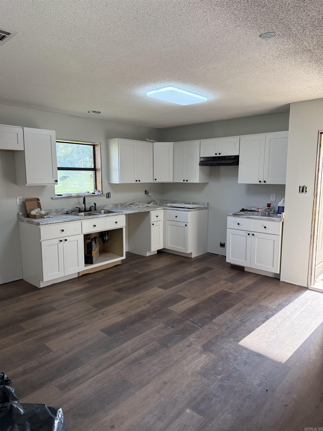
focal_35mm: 24
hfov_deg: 56.8
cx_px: 162
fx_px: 299
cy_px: 216
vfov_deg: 71.6
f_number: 1.78
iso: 160
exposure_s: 1/229
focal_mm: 6.76
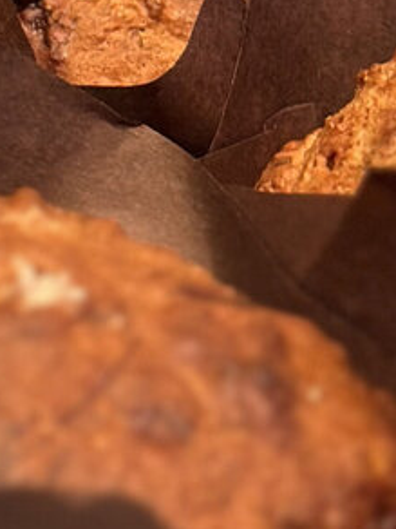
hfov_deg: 5.6
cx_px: -327
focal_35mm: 263
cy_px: -822
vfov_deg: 7.0
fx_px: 4012
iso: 160
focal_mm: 6.86
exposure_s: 1/60
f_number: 1.78
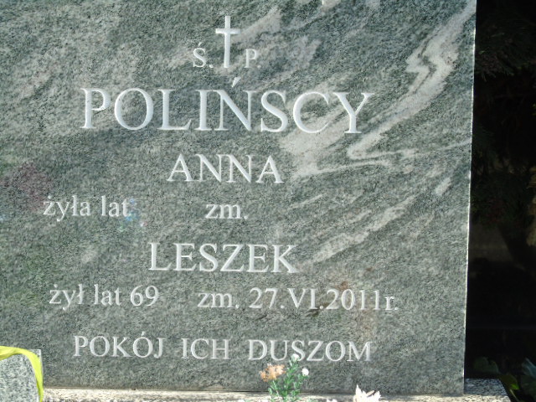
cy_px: 201
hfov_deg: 12.2
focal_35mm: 162
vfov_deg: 9.2
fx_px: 2508
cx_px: 268
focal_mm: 29
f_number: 4.9
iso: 80
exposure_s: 1/160
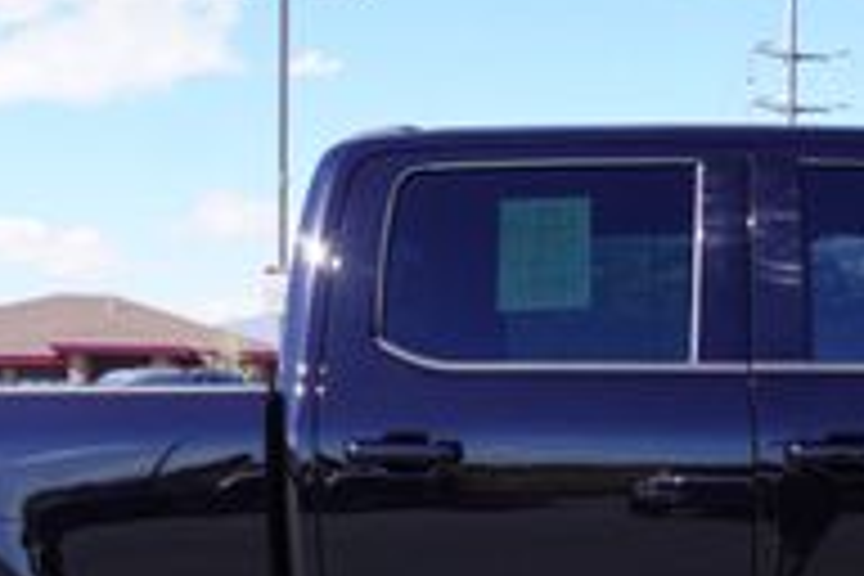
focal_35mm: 80
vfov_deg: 16.5
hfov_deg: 25.0
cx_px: 675
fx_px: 1920
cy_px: 648
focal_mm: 16
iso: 100
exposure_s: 1/125
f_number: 8
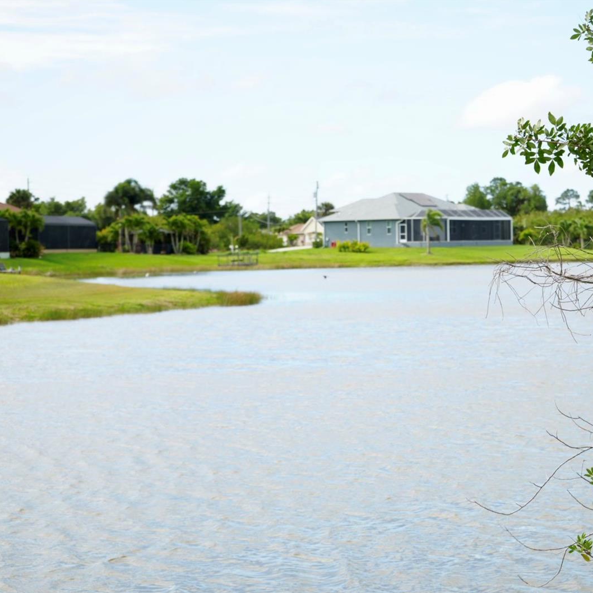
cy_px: 298
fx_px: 1744
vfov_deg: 19.3
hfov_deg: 19.2
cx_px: 429
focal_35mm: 90
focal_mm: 70
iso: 100
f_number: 5.6
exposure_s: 1/250
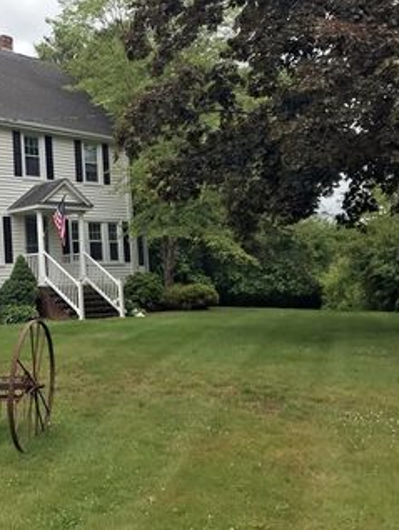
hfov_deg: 31.3
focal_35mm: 44
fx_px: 675
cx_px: 35
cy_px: 229
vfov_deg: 42.8
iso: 20
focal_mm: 3.99
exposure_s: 1/2128
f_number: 1.8
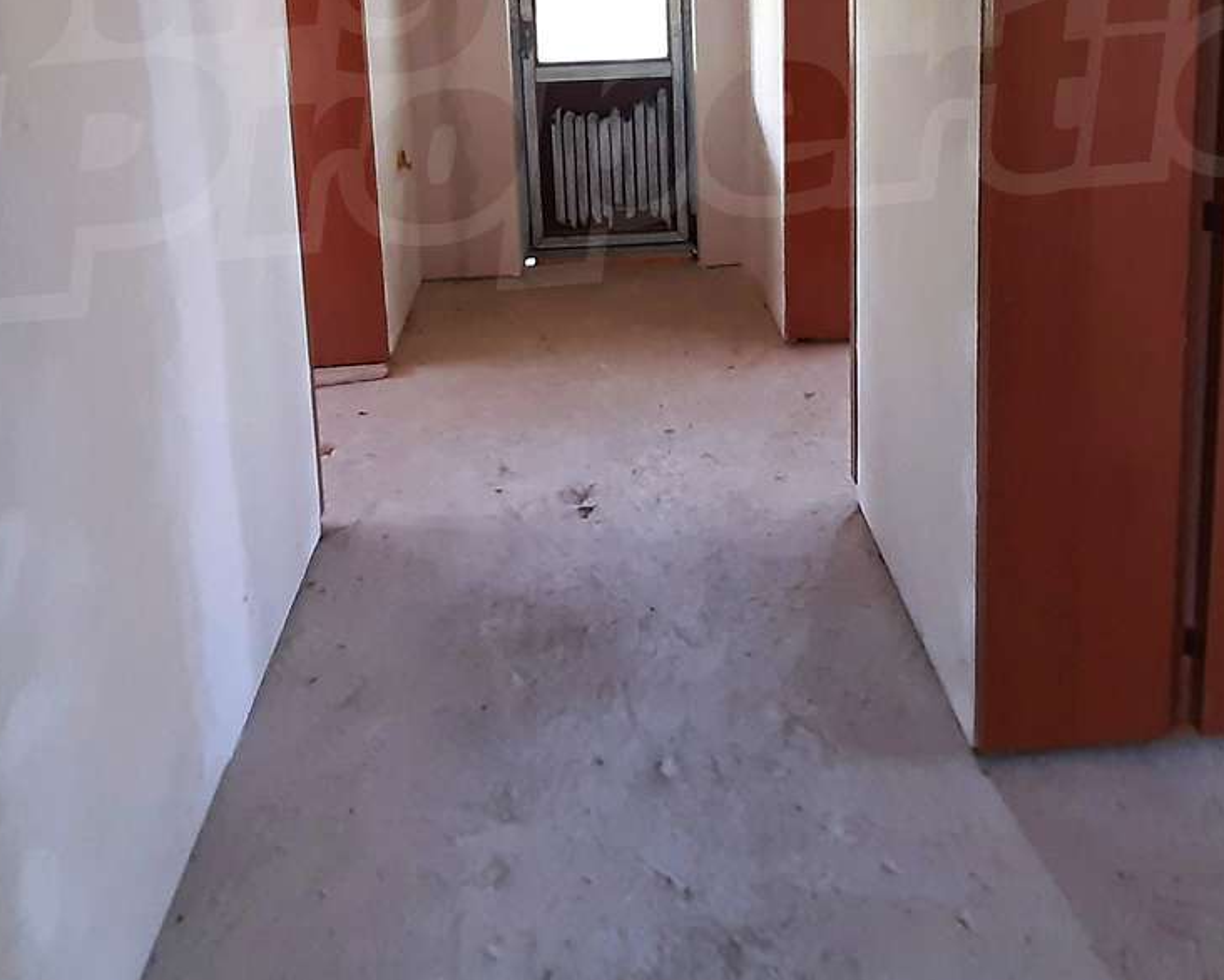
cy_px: 48
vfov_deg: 47.6
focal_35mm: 26
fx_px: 942
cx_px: 640
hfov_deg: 66.0
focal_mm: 1.42
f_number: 2.2
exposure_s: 1/25
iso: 250
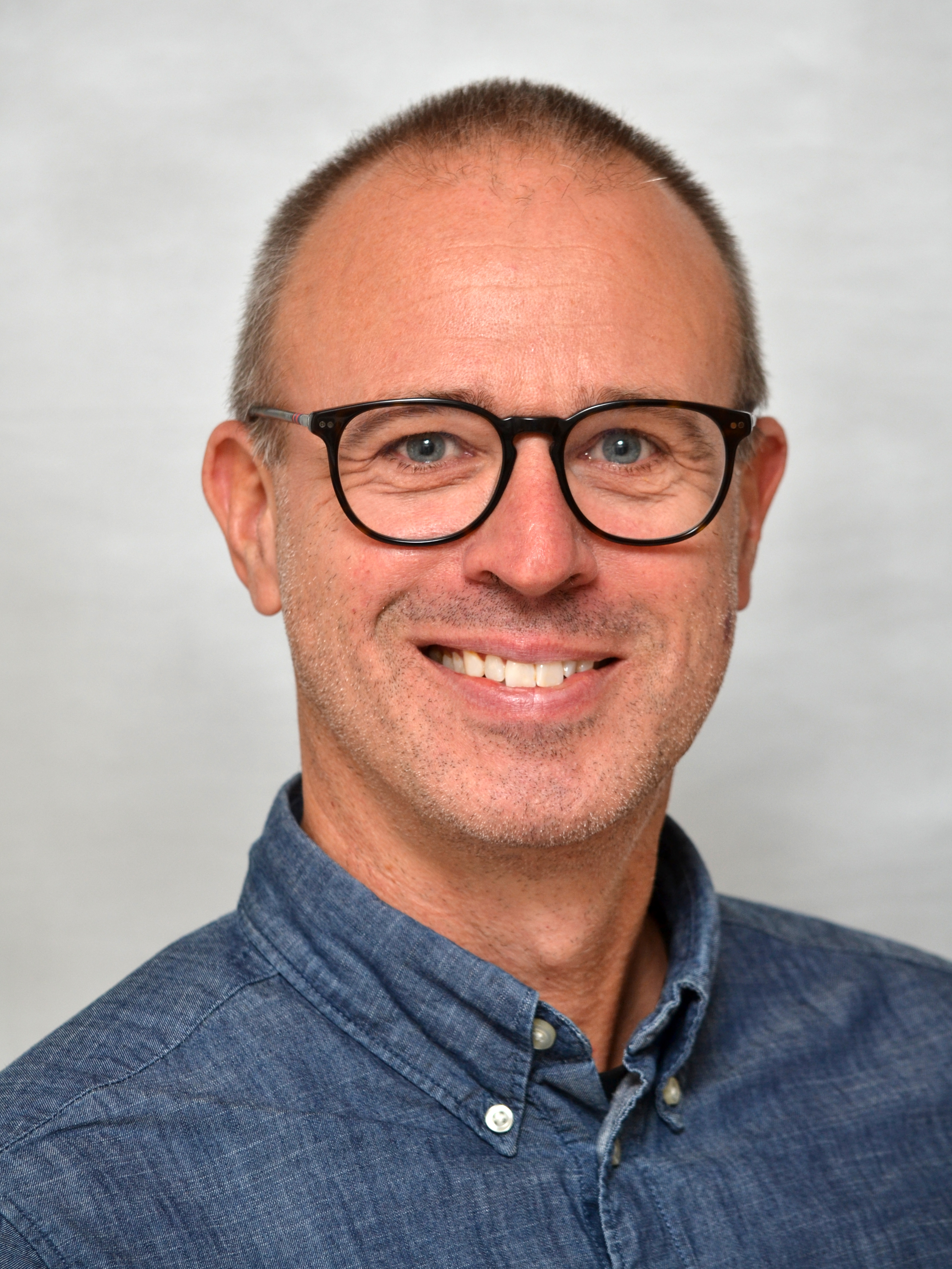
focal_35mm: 150
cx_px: 477
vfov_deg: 13.2
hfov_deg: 9.9
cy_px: 594
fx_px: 5500
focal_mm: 92
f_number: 5.6
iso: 200
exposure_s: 1/60
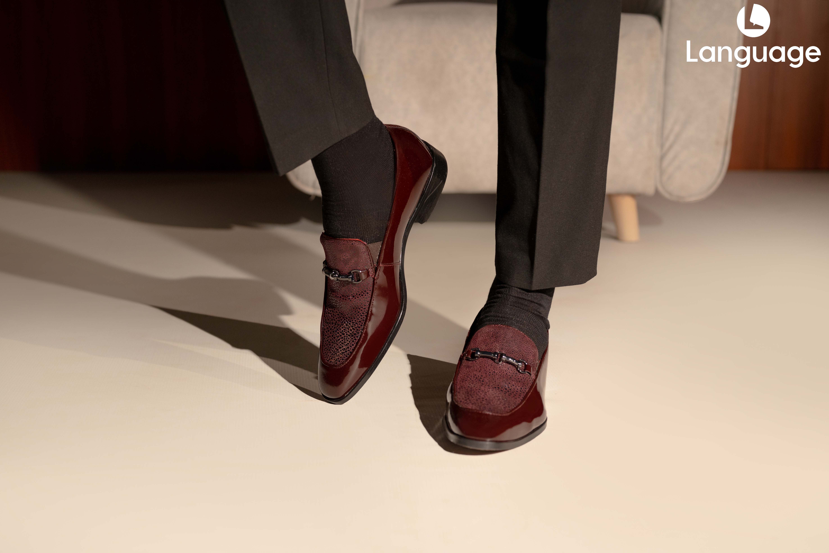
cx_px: 414
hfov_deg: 39.6
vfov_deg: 27.0
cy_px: 276
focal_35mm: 50
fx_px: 1152
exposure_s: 1/125
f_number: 4
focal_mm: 50
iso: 640
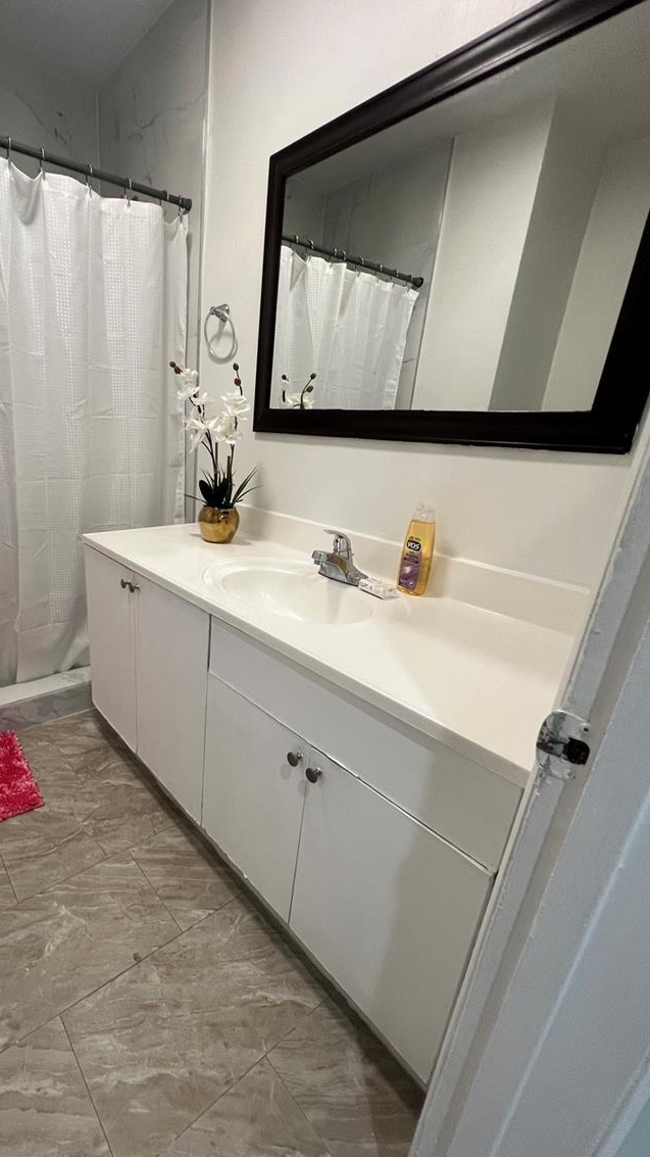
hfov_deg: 68.3
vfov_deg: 102.9
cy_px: 608
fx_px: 460
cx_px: 209
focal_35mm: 15
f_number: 1.8
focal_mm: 1.57
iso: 160
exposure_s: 1/120
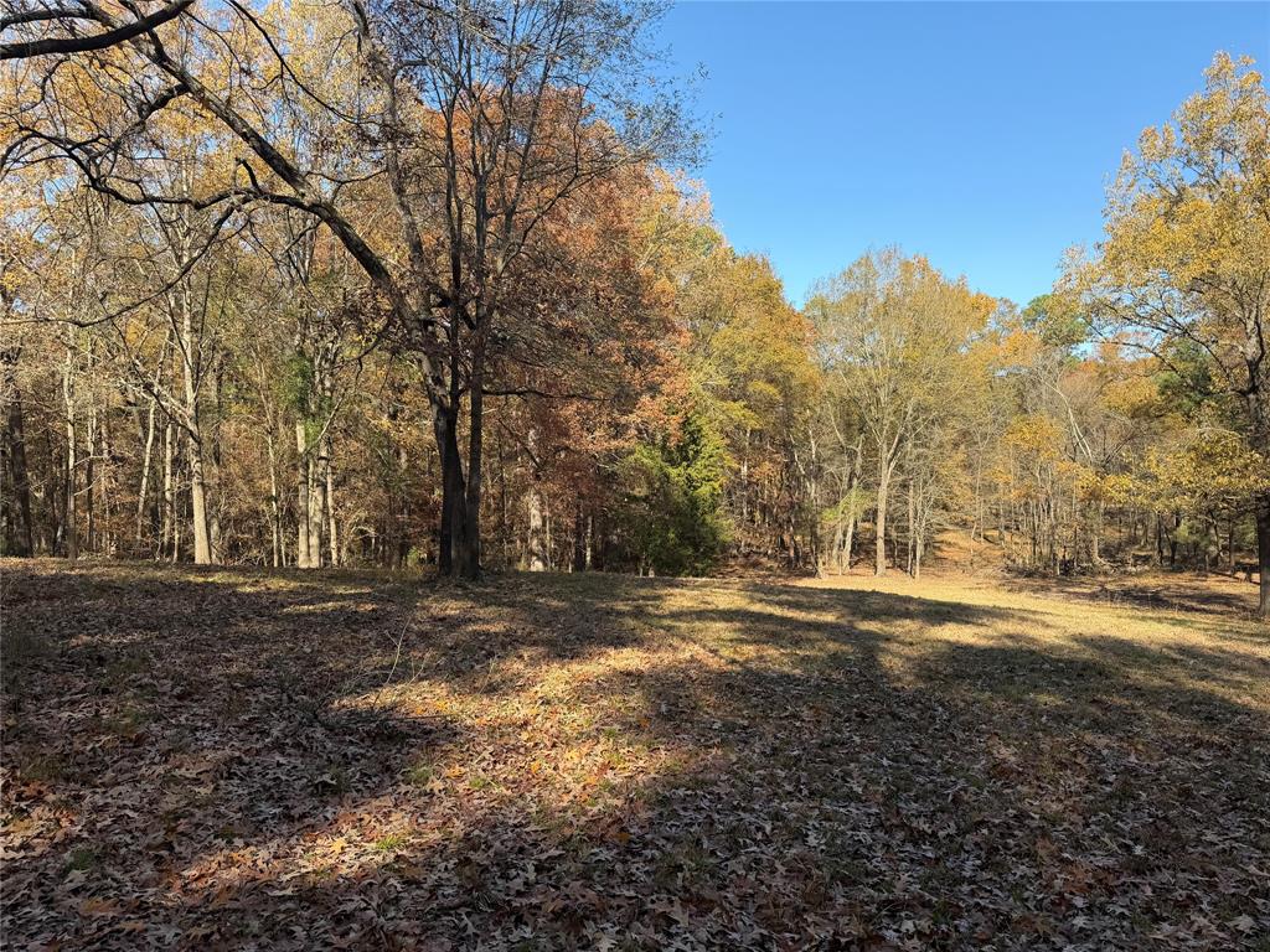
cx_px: 635
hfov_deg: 71.6
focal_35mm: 24
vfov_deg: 56.8
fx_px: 881
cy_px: 476
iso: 80
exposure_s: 1/1949
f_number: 1.78
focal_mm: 6.76
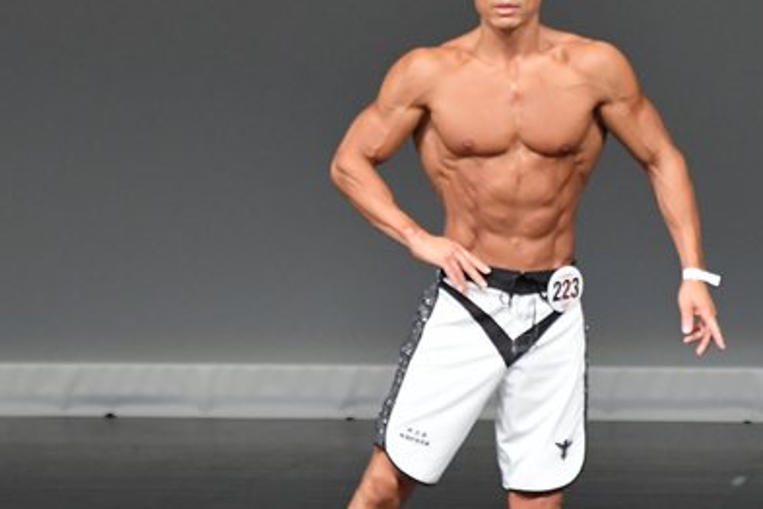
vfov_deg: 2.0
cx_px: 500
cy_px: 256
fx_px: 14411
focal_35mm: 680
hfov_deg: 3.0
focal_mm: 230
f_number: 5.6
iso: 5000
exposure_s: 1/400
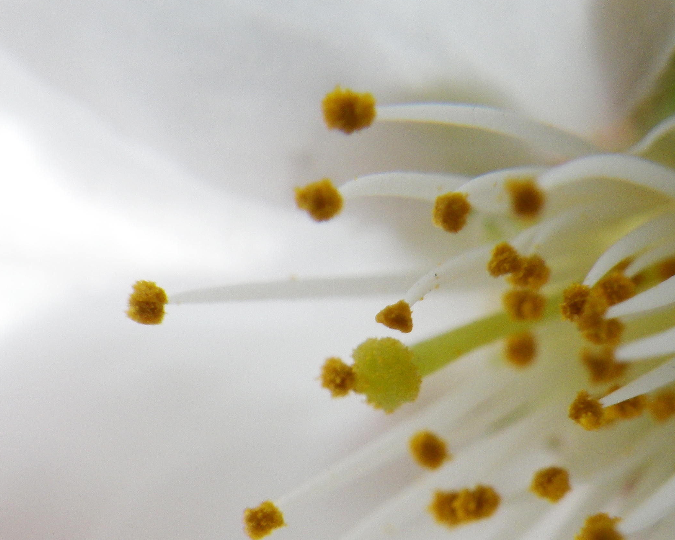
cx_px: 380
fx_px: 2038
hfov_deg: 18.8
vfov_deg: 15.0
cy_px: 399
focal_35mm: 102
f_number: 5.3
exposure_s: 1/200
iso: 80
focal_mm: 9.1
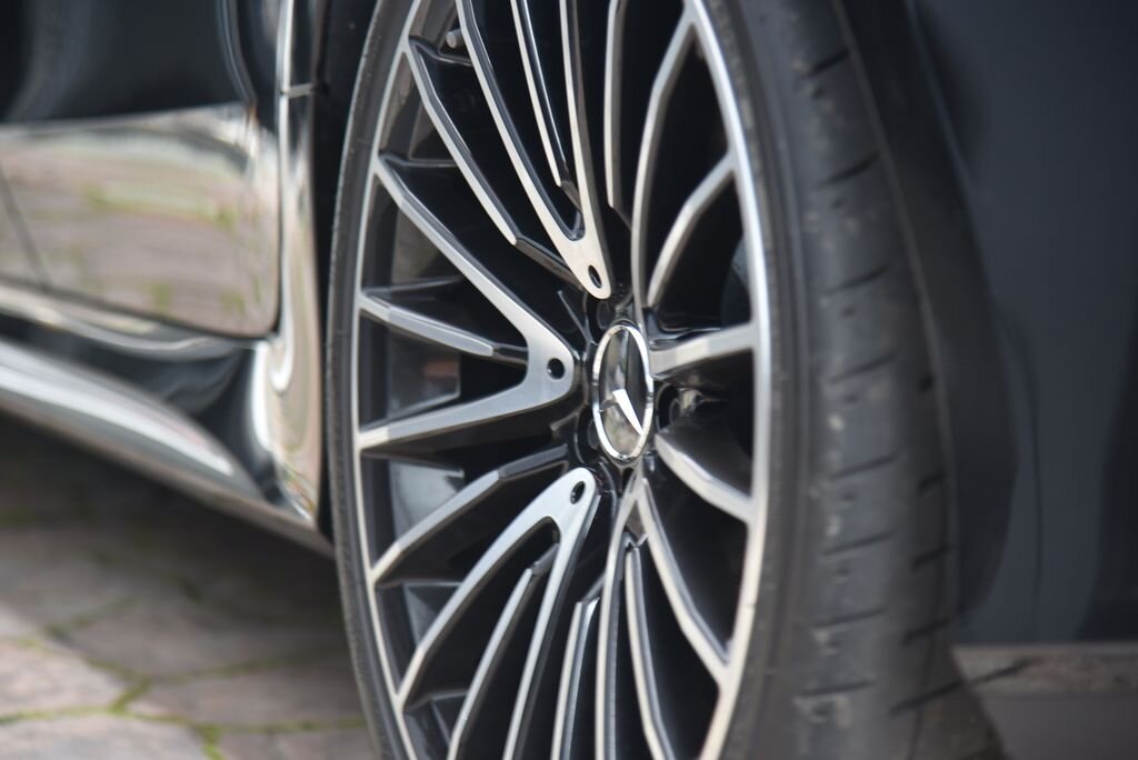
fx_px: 3795
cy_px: 380
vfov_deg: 11.4
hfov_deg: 17.1
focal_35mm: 120
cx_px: 569
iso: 500
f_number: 4
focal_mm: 120
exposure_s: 1/25
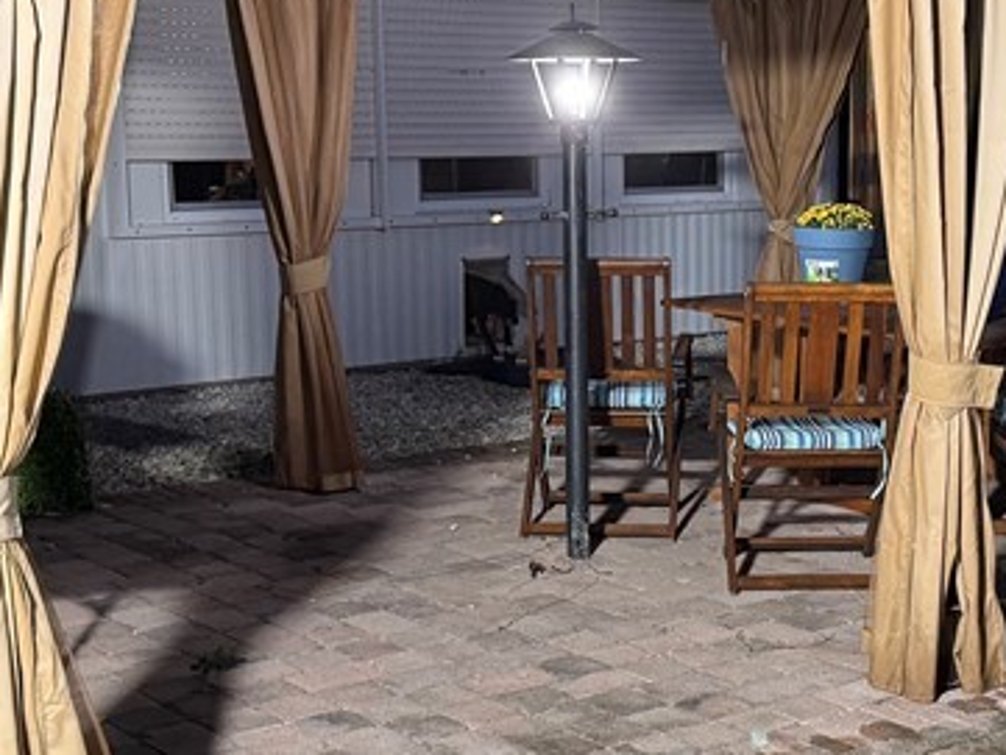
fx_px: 1977
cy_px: 404
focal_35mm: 68
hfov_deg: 28.4
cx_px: 660
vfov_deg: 21.6
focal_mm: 6.76
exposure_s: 1/60
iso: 320
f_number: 1.78
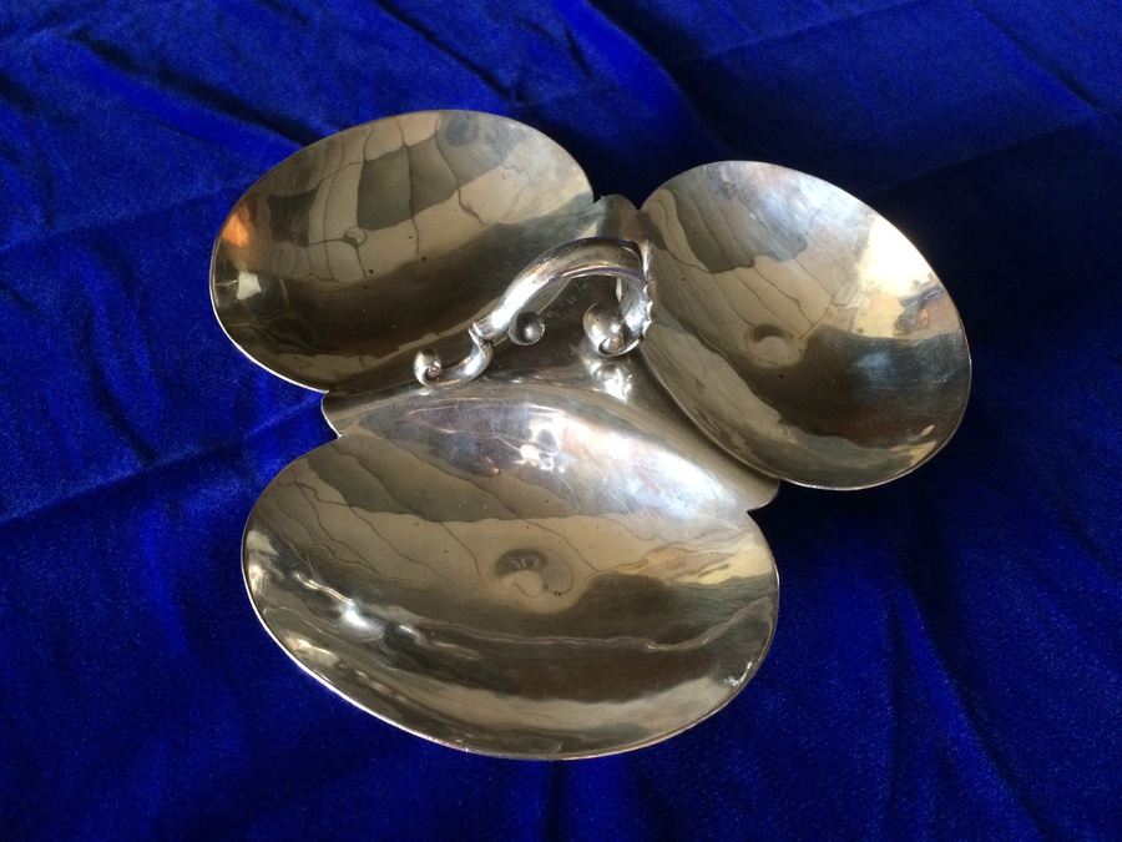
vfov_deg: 46.8
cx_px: 561
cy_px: 421
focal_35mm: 30
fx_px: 972
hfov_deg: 60.0
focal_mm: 4.12
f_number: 2.2
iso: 320
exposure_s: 1/24
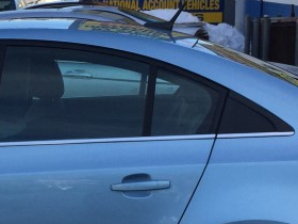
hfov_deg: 17.9
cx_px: -24
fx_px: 913
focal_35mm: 106
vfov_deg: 14.0
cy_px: 132
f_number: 2.2
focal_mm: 4.15
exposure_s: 1/1163
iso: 32
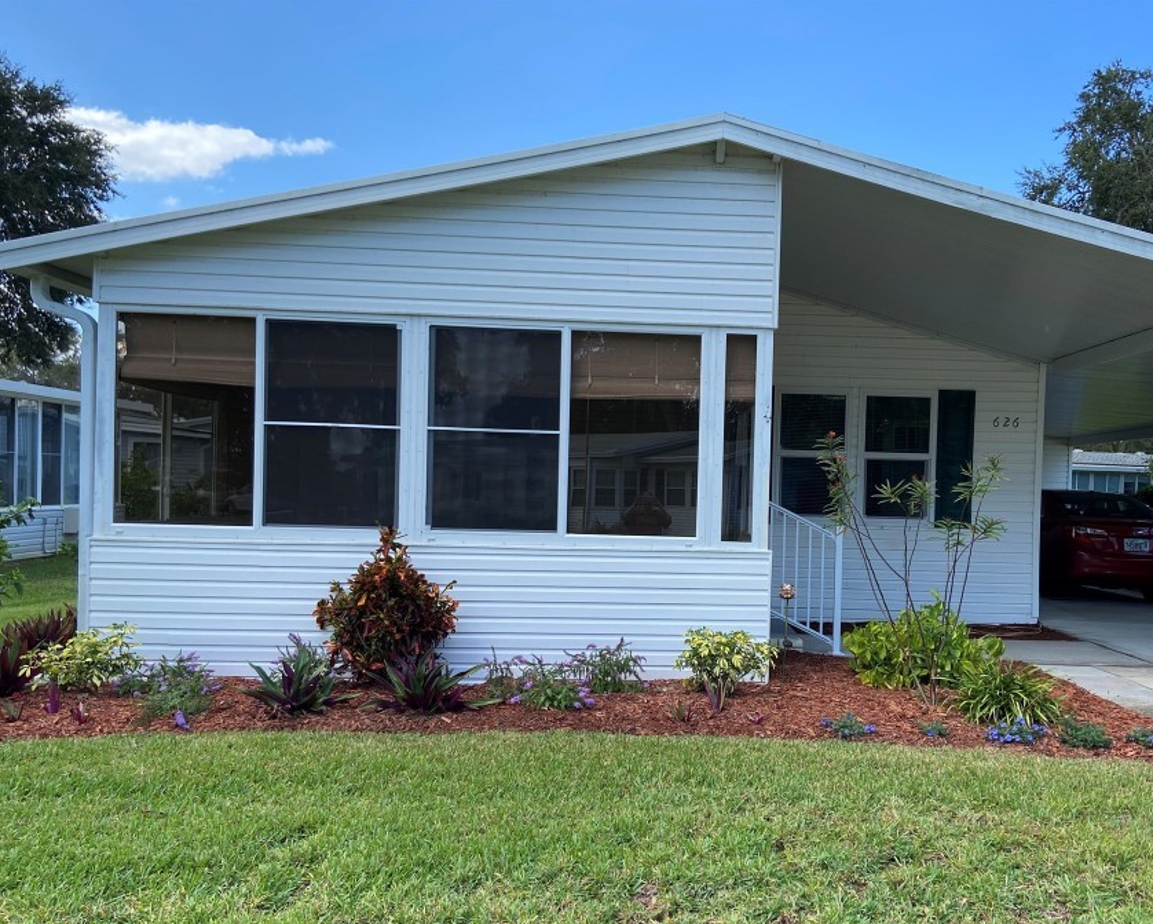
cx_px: 693
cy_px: 525
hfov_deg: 56.7
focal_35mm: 31
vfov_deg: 47.0
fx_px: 1058
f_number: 1.8
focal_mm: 4.25
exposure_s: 1/782
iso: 32
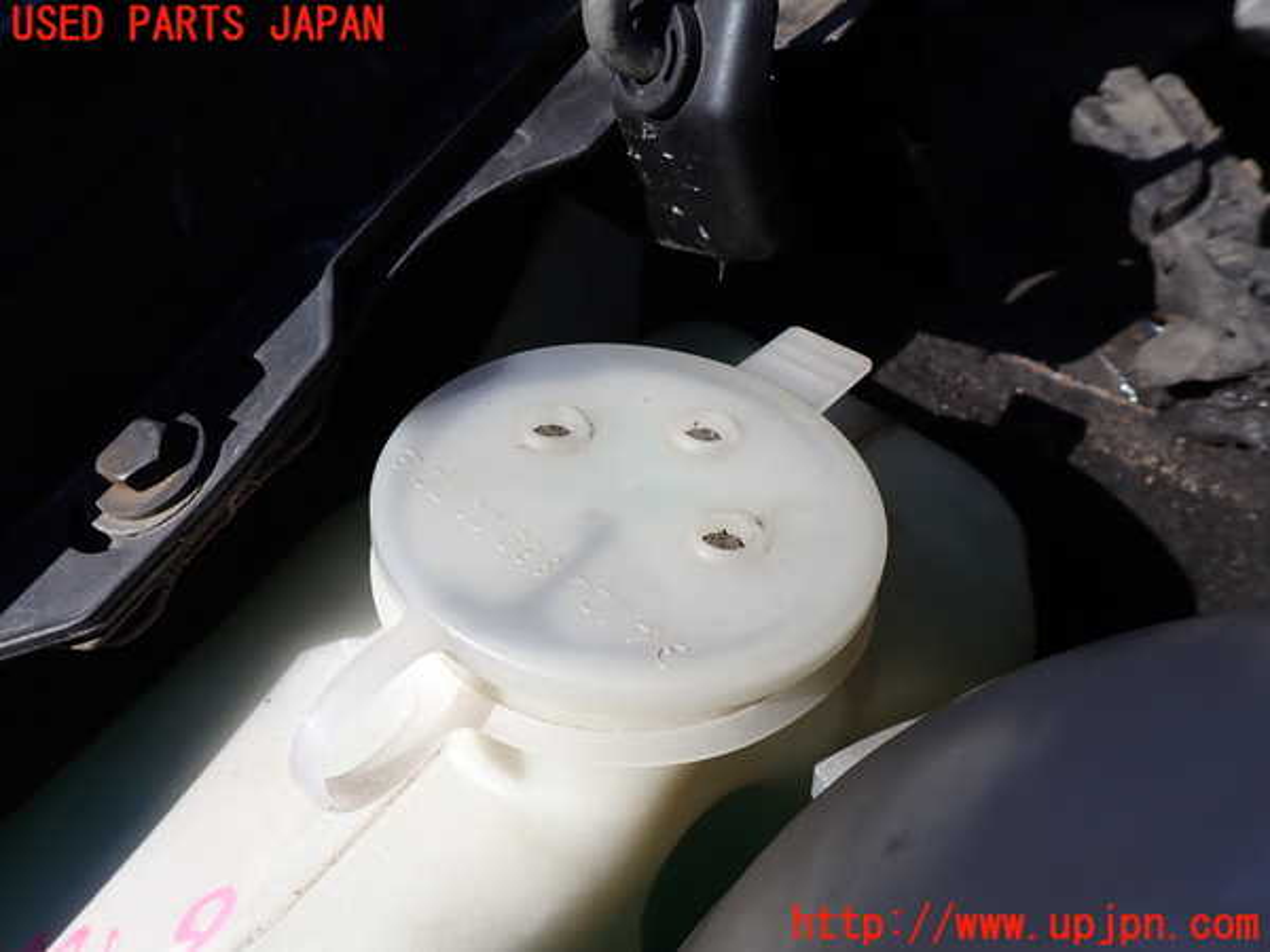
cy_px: 476
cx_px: 635
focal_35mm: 25
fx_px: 917
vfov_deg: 54.9
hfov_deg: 69.4
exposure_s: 1/160
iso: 100
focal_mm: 4.5
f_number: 8
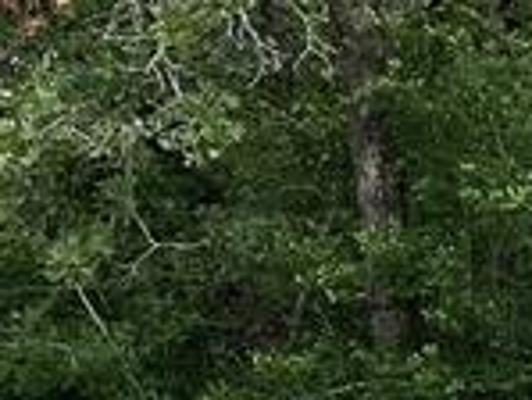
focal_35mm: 165
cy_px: 571
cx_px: 1371
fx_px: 2538
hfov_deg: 10.1
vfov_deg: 8.8
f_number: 1.78
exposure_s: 1/1412
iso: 80
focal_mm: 6.86
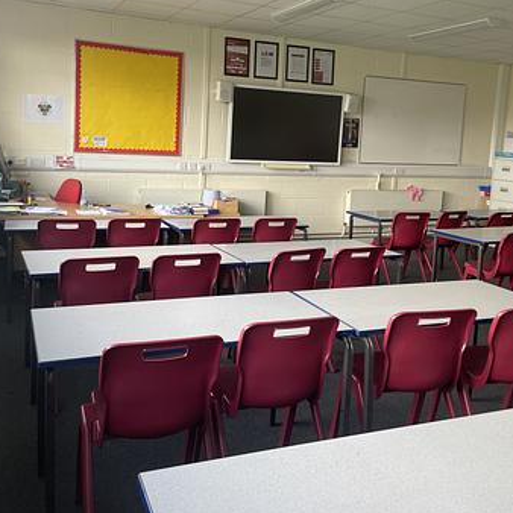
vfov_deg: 48.0
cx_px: 262
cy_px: 194
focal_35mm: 34
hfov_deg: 48.4
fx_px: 570
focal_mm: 4.2
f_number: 1.6
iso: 80
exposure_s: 1/121
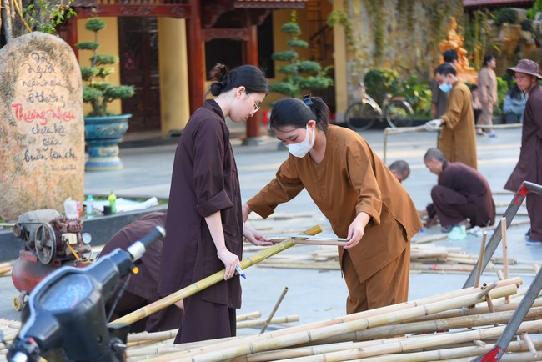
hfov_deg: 22.6
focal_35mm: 90
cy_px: 181
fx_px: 1356
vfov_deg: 15.2
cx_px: 271
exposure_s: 1/160
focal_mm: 90
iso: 400
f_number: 4.5
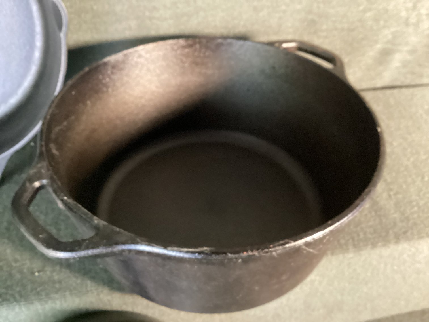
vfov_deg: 45.4
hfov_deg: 58.3
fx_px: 384
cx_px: 214
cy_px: 161
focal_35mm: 31
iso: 800
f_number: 2.4
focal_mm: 3.3
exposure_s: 1/20
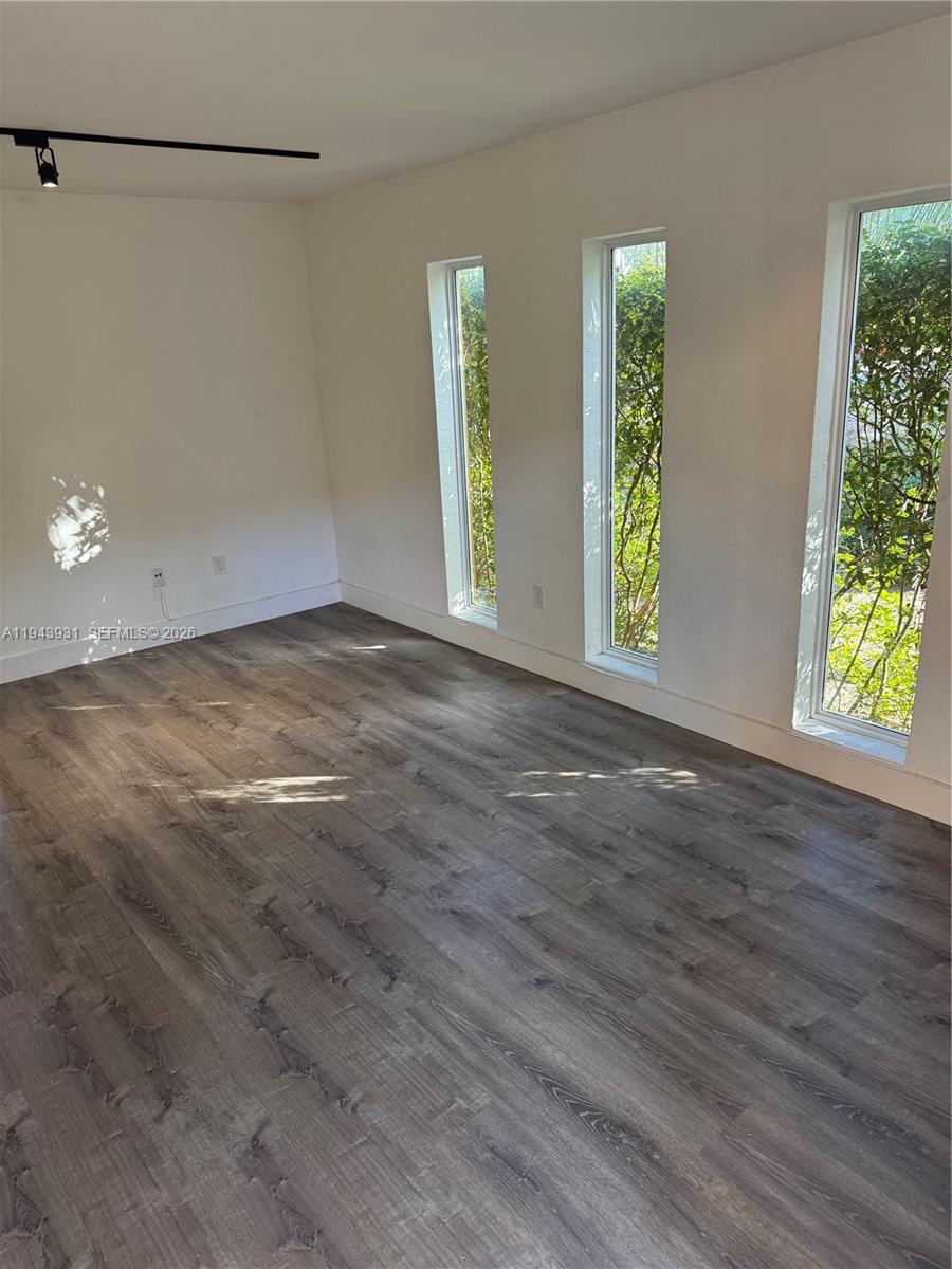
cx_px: 476
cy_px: 634
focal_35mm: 24
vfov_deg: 71.6
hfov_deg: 56.8
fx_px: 880
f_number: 1.78
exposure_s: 1/60
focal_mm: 6.76
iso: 125
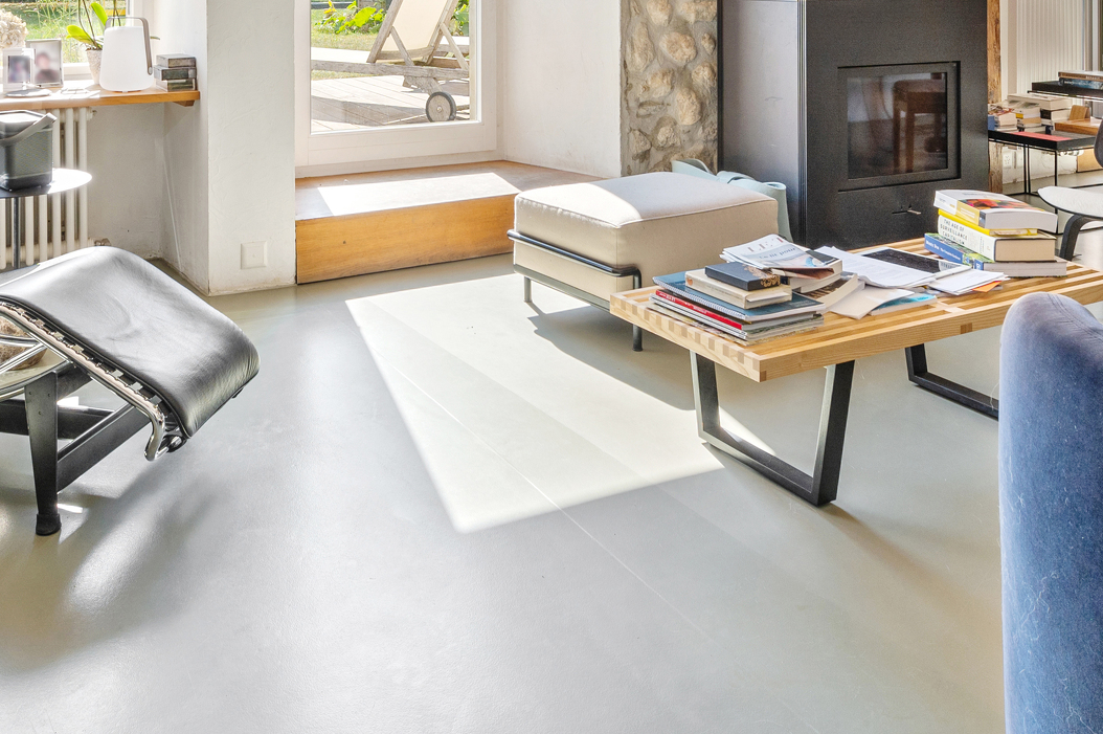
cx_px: 429
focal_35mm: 34
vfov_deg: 34.2
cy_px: -50
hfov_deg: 55.3
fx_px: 1041
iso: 200
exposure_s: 1/25
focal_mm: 14
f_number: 8
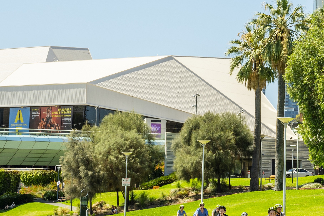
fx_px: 1089
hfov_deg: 16.8
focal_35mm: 121
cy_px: 50
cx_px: 244
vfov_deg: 11.3
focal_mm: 53
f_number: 6.7
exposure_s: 1/500
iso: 100
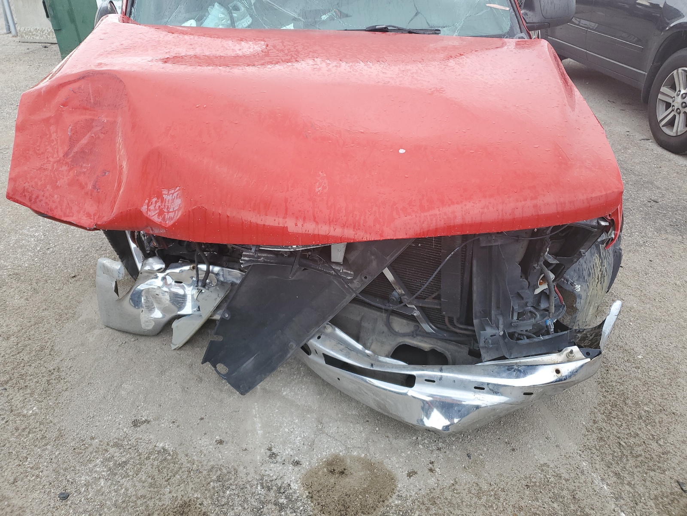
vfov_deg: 53.1
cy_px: 258
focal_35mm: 26
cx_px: 344
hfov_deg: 67.3
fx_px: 516
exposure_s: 1/312
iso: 50
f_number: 1.5
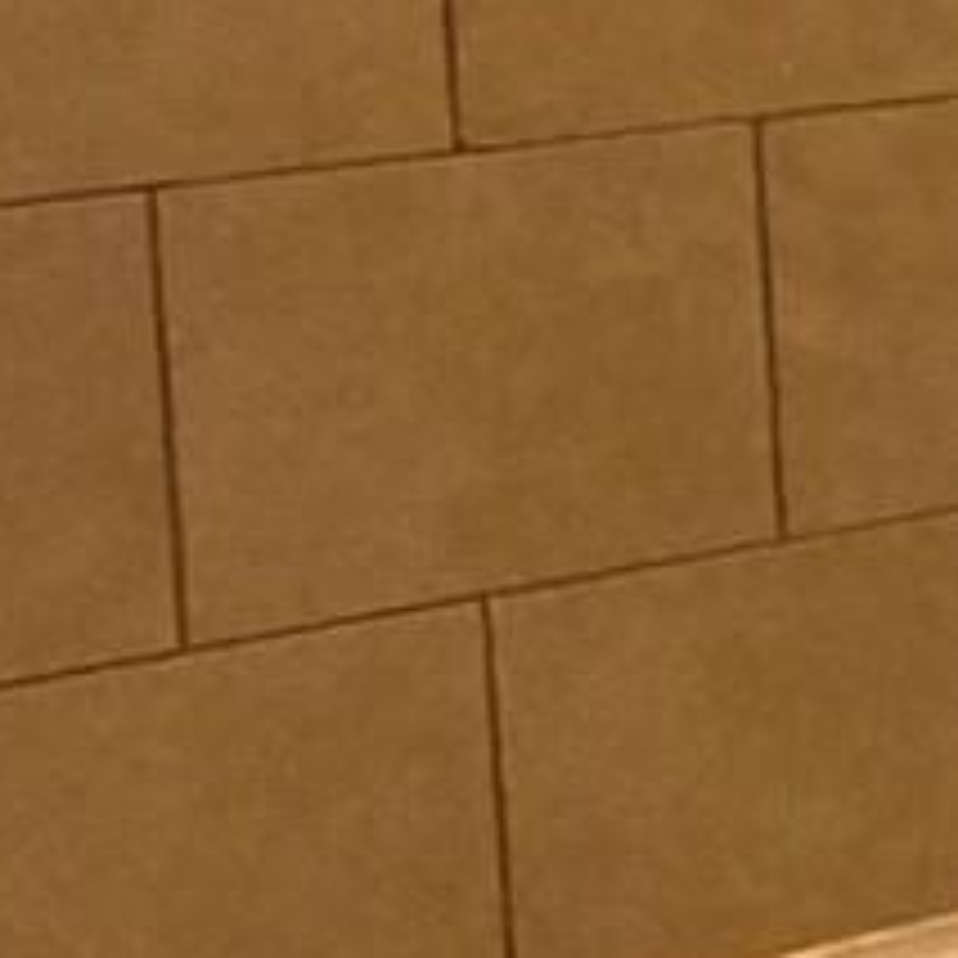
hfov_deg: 8.0
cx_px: 3899
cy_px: -297
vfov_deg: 14.1
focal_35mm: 119
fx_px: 3726
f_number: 2.2
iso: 400
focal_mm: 2.22
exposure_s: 1/60
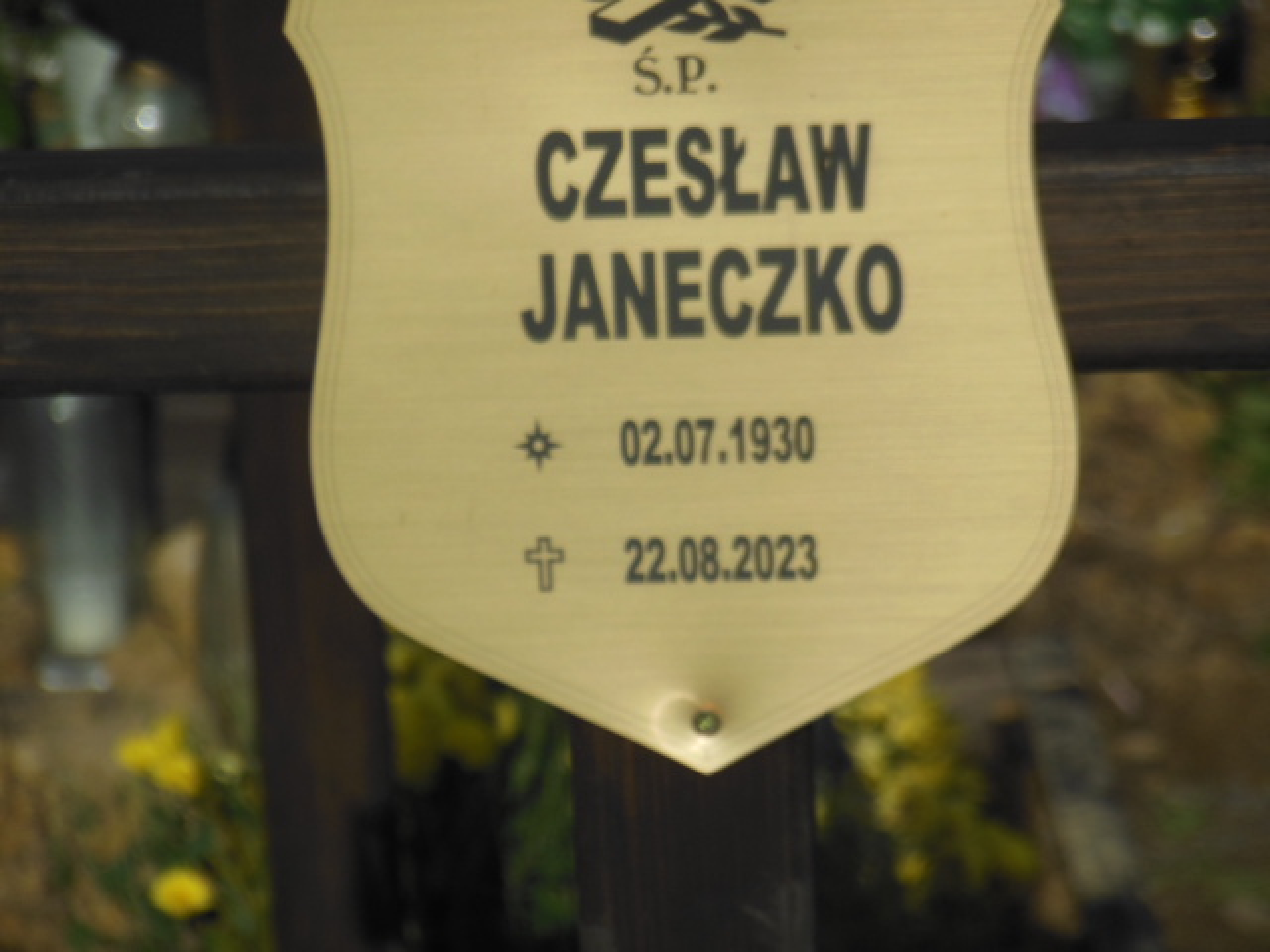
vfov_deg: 5.9
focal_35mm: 250
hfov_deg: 7.9
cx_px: 635
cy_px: 476
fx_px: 9172
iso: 125
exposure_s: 1/500
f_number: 11.6
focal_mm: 45
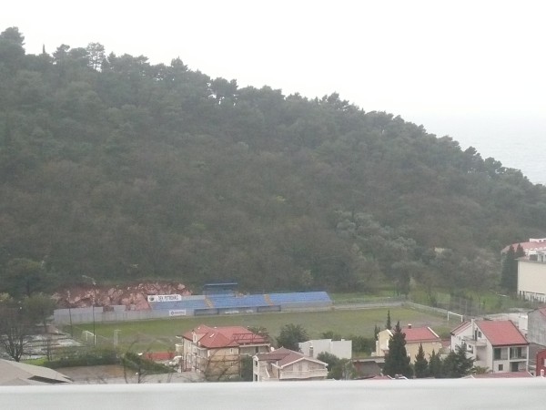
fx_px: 1104
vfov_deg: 21.0
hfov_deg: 27.8
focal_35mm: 70
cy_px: 205
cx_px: 273
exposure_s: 1/250
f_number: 4
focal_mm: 9.6
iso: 400
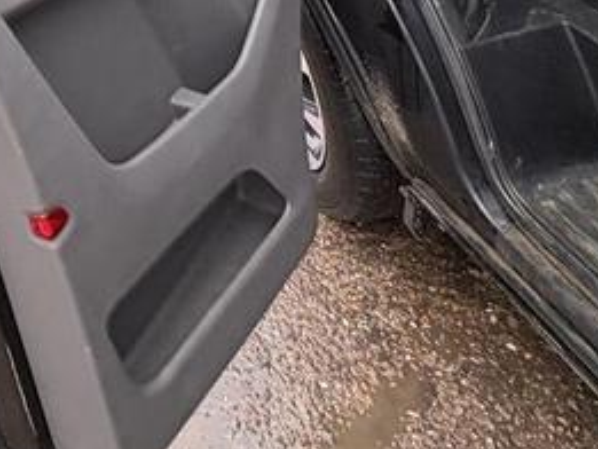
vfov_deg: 23.1
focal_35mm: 48
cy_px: -261
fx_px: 830
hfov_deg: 34.1
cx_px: -66
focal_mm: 2.22
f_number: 2.2
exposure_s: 1/99
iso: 160
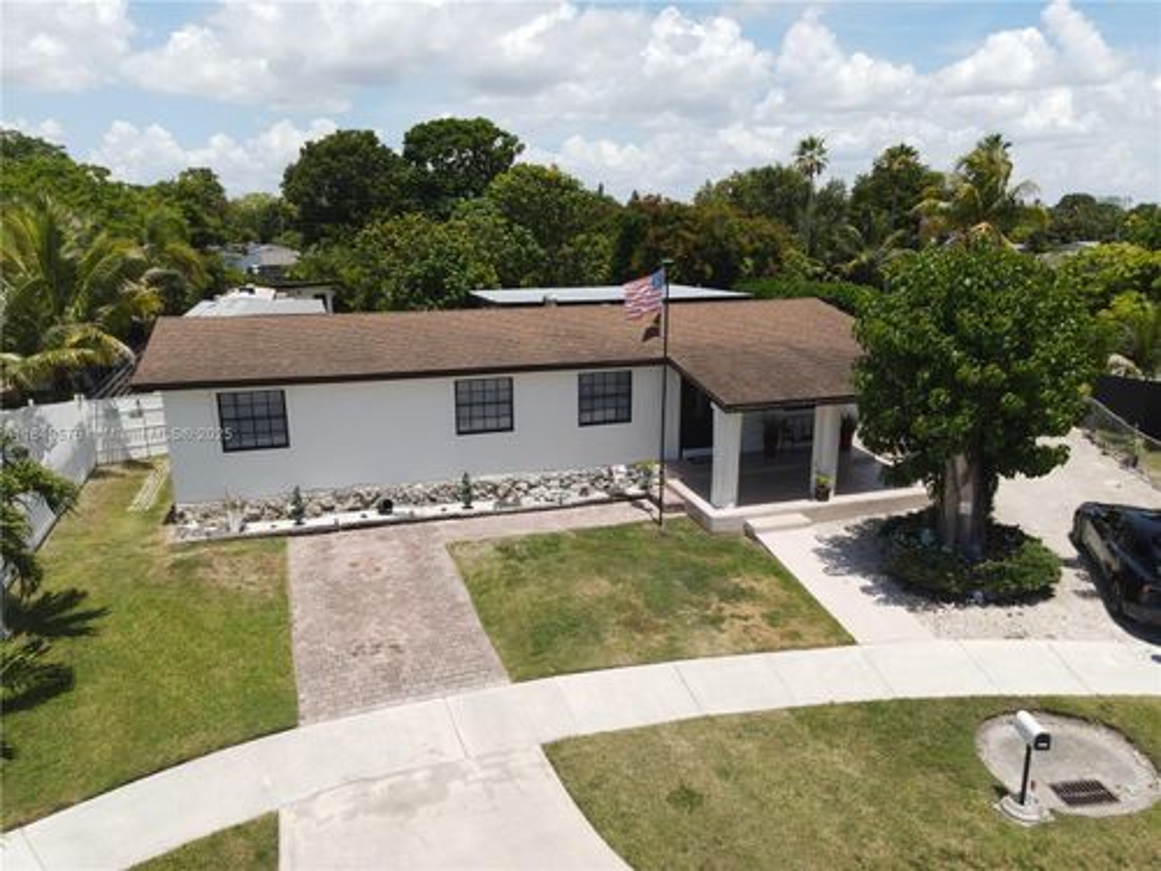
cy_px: 436
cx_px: 580
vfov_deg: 56.8
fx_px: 805
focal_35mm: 24
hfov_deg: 71.6
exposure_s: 1/640
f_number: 2.8
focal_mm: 4.5
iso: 100
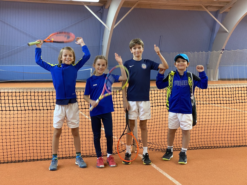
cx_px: 124
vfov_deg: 28.0
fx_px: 371
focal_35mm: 52
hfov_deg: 36.8
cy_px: 92
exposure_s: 1/50
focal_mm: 6
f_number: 2
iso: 160
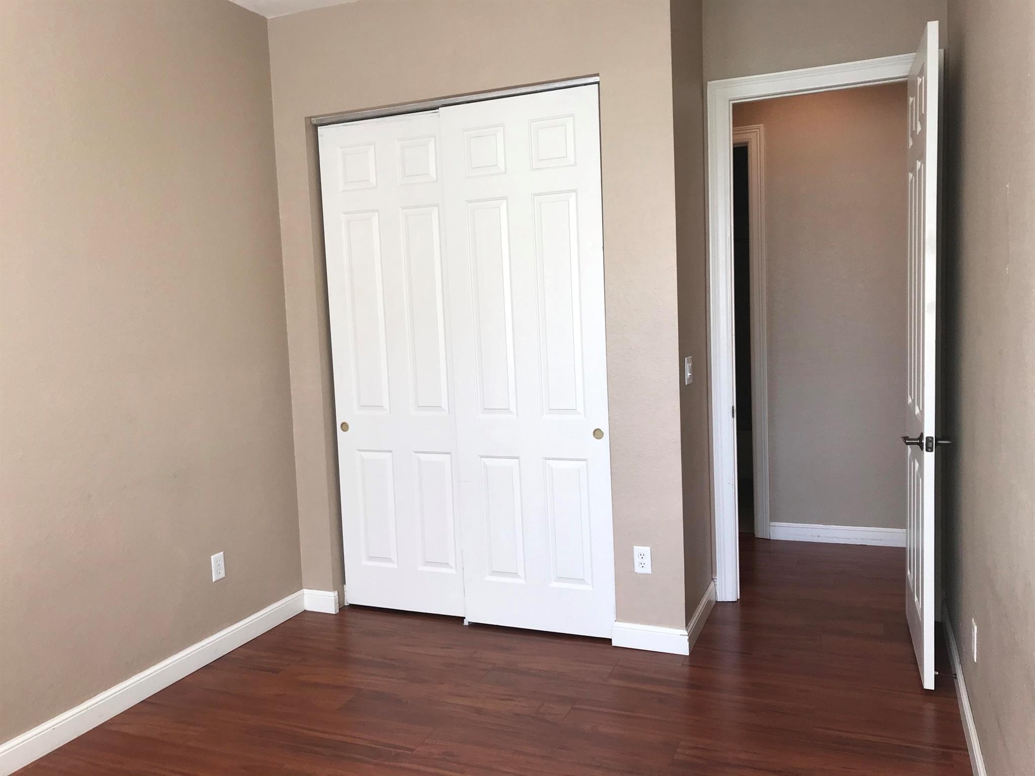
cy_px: 388
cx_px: 518
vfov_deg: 49.7
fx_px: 837
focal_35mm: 28
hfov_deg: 63.4
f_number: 1.8
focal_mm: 3.99
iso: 20
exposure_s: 1/47
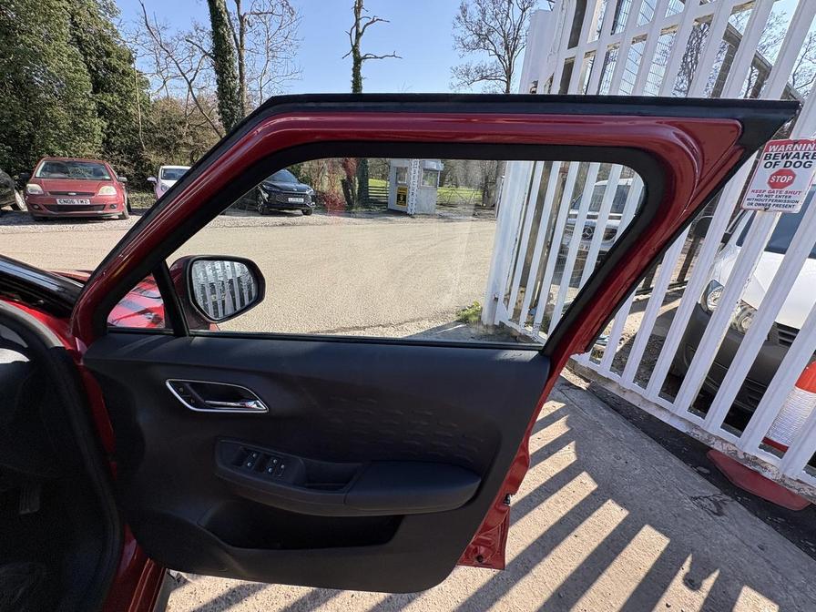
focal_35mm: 14
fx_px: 330
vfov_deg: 85.7
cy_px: 306
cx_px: 408
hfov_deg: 102.1
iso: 40
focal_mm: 2.22
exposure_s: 1/687
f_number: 2.2
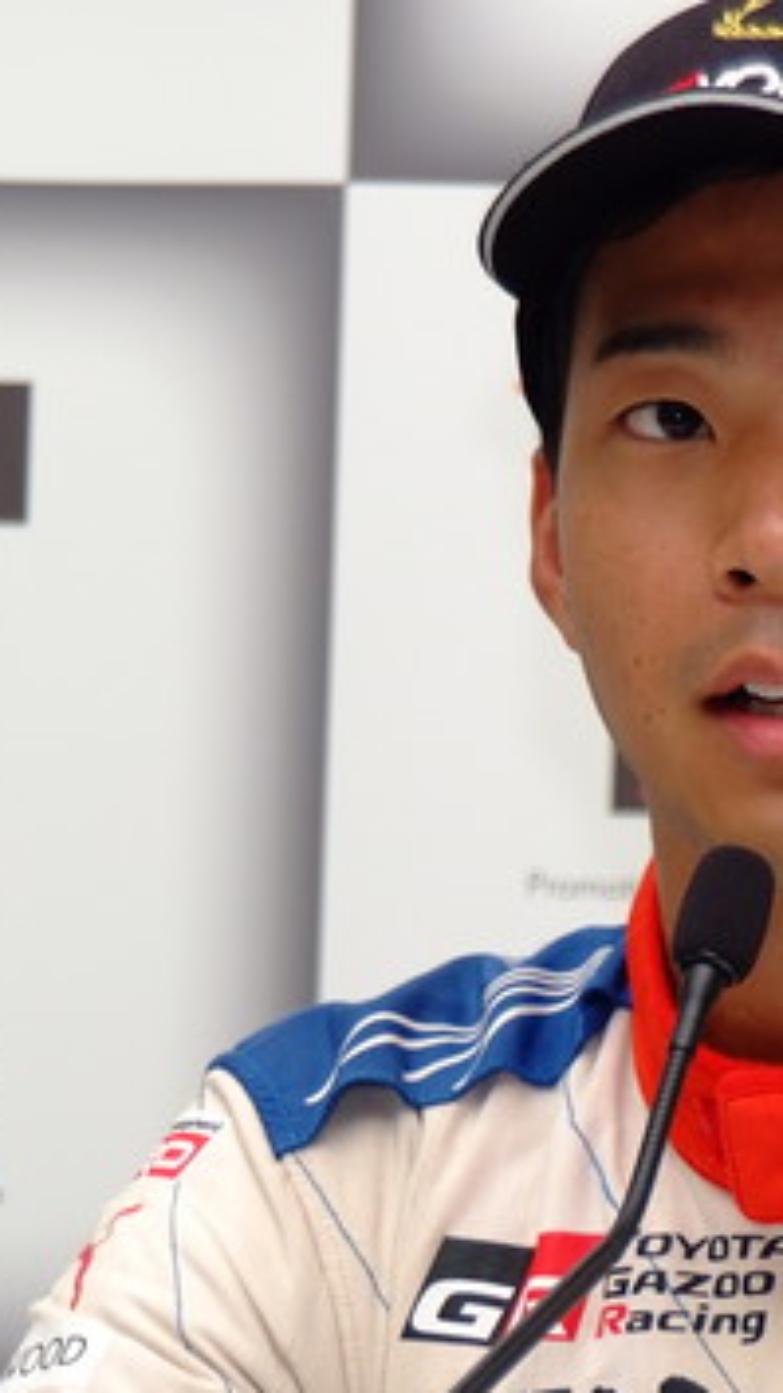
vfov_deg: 6.4
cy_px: 803
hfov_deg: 3.6
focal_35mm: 337
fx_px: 12445
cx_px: 759
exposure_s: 1/250
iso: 400
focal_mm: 105
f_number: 5.6
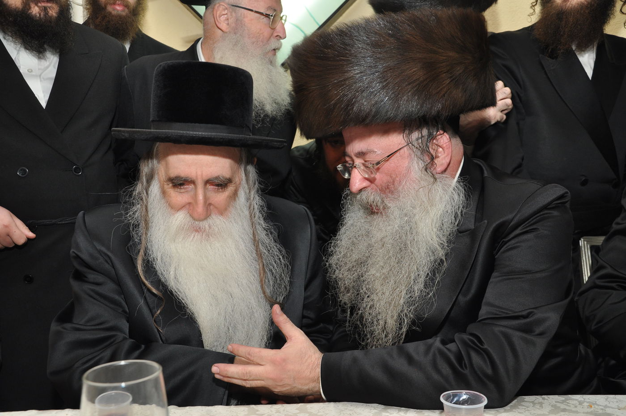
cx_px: 313
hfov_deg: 57.3
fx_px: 573
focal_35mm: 33
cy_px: 208
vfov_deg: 39.9
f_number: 5.6
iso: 500
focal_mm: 22
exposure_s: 1/80
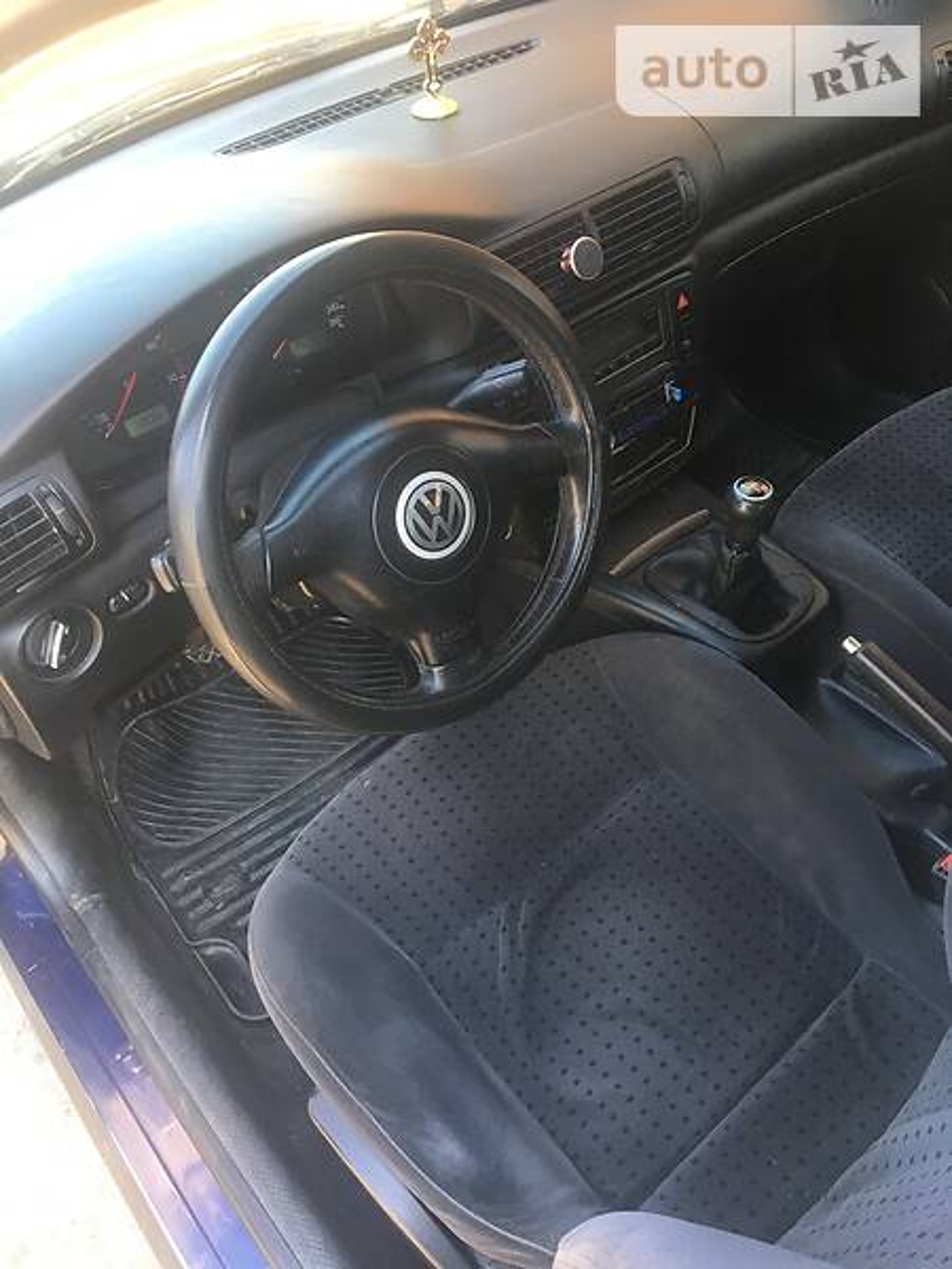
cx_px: 476
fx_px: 1063
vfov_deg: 61.7
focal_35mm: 29
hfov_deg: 48.2
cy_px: 634
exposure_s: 1/33
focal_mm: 4.2
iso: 32
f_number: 2.2
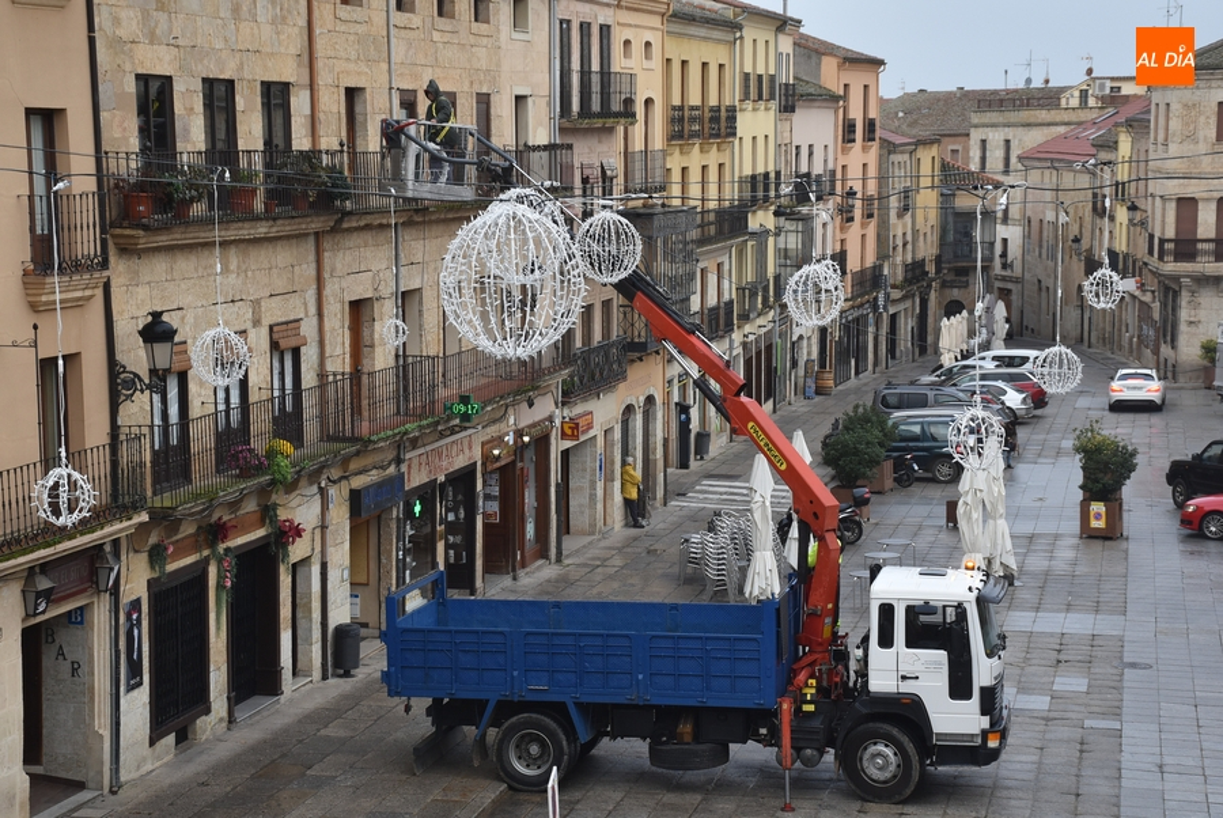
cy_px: 409
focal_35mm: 72
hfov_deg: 28.0
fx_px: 2448
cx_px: 612
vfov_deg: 19.0
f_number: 6.3
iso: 400
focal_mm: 48
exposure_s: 1/160
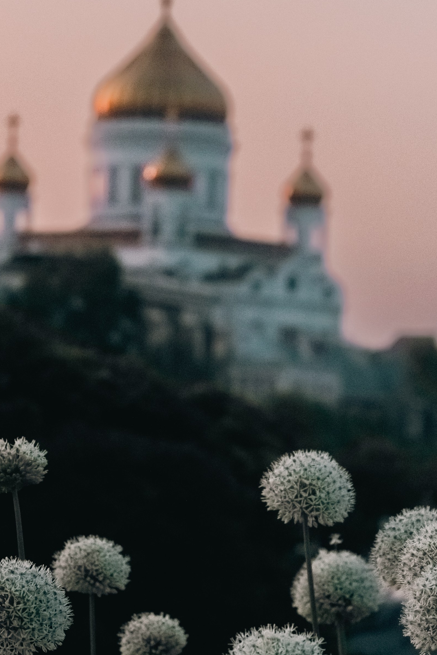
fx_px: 3496
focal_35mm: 192
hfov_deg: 7.1
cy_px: 416
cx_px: 323
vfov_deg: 10.7
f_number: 5
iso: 12800
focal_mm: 74.4
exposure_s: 1/8000
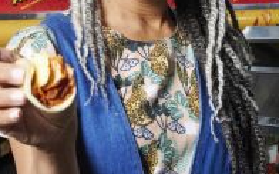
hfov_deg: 18.6
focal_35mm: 112
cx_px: 186
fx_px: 851
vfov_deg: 11.5
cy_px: 1
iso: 1000
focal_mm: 41
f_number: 9
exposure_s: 1/125
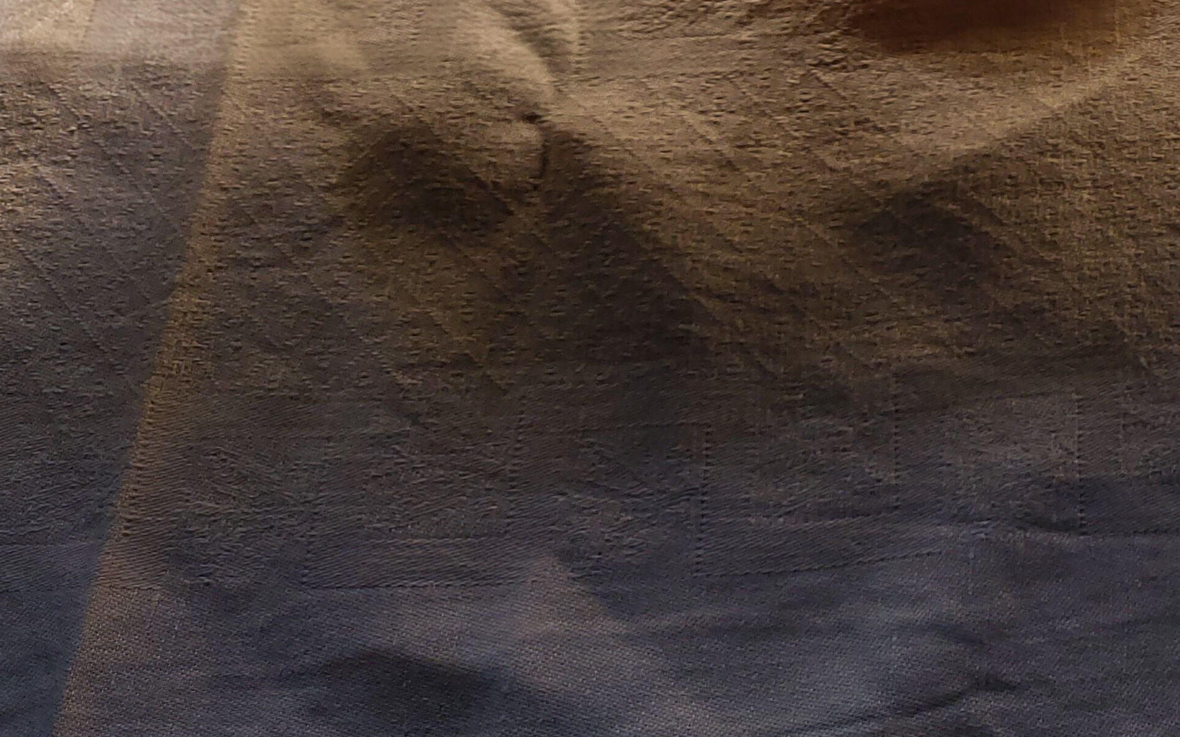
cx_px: 1342
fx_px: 1962
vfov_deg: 19.6
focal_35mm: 61
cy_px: -232
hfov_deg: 29.7
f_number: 1.8
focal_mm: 5.23
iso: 32
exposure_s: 1/50
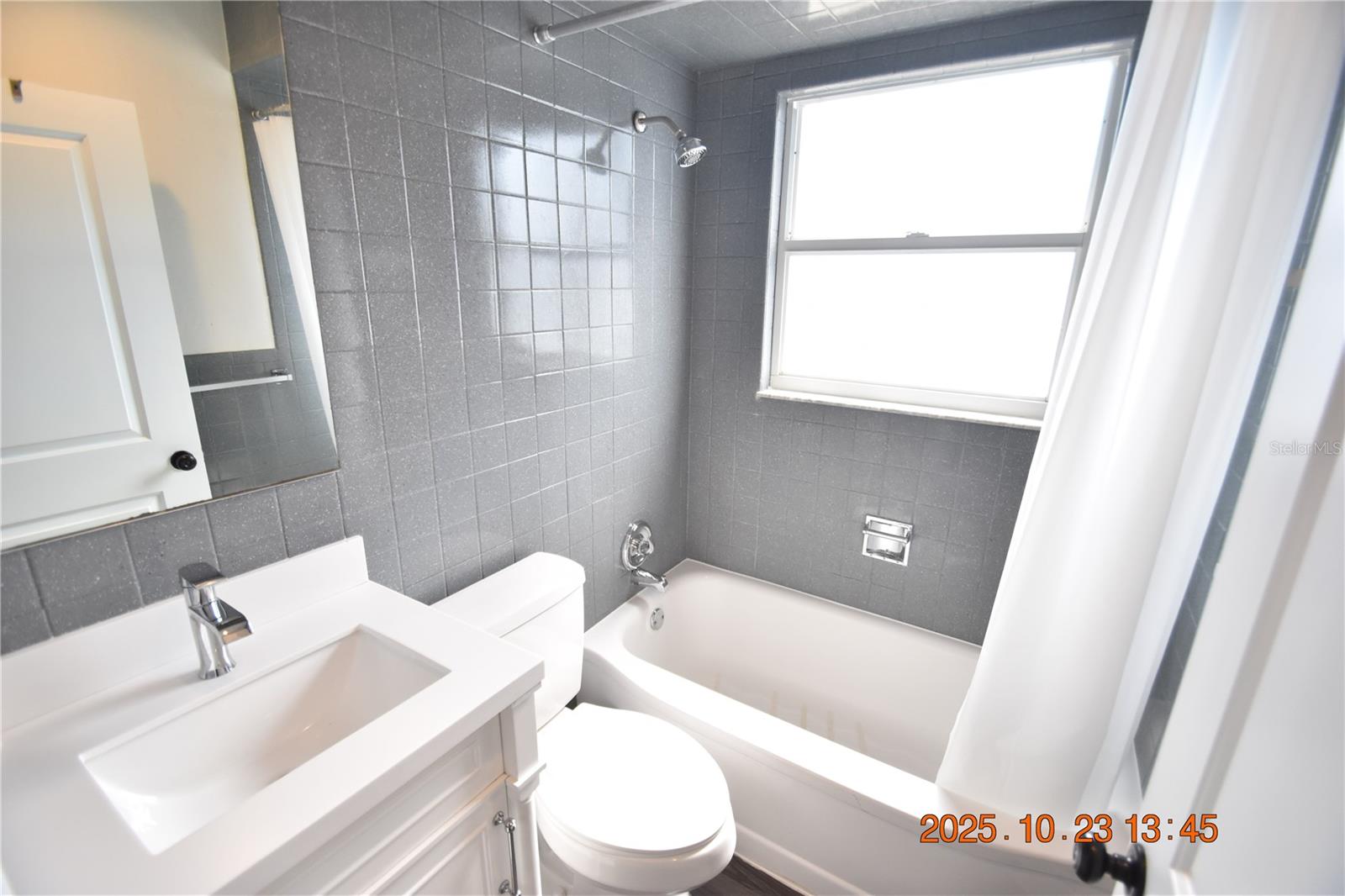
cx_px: 672
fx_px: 560
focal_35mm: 15
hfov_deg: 100.4
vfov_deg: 77.3
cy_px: 448
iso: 800
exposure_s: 1/250
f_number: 3.5
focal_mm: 10
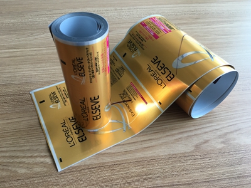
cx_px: 126
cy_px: 94
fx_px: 210
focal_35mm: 29
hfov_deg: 61.7
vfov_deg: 48.2
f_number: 2.2
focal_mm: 4.15
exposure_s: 1/100
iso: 32
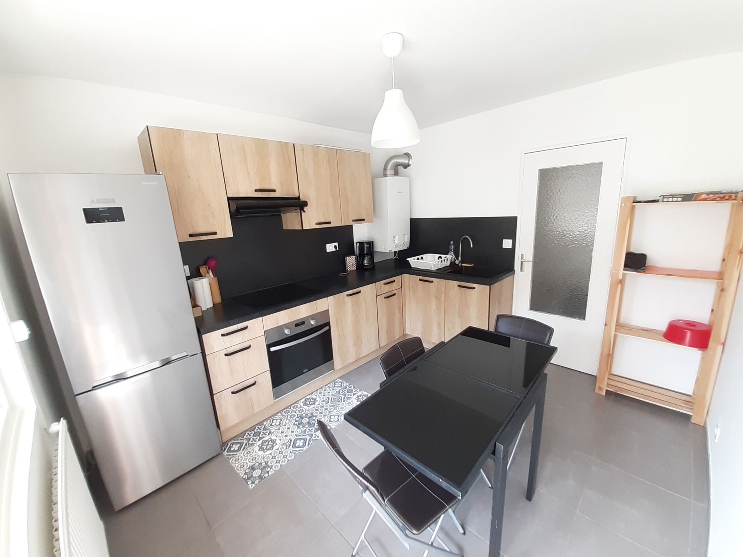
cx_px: 372
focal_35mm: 13
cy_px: 278
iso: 100
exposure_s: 1/50
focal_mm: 1.13
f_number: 2.2
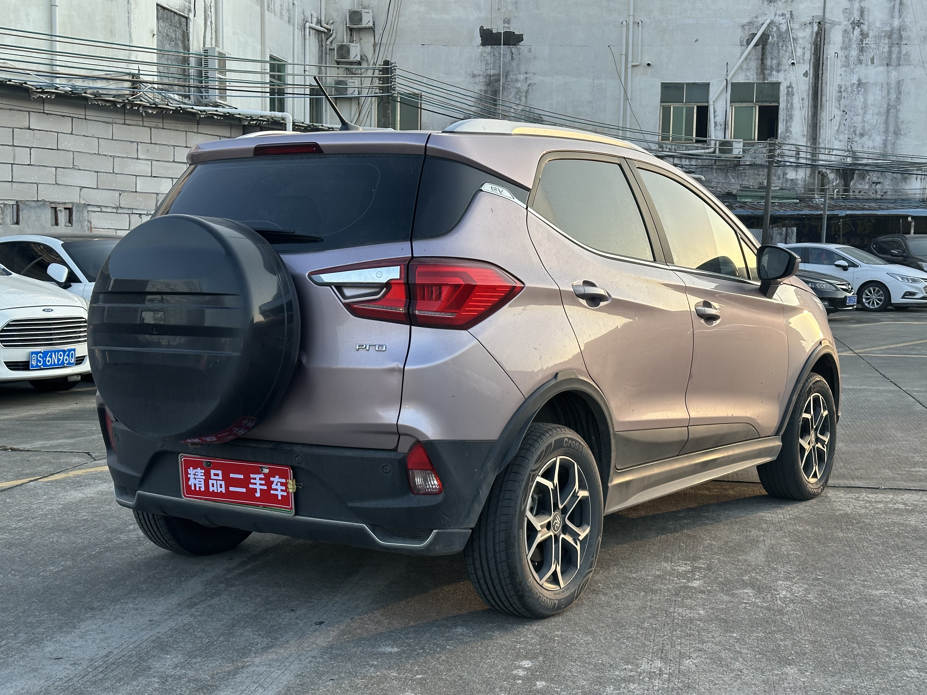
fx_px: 1285
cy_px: 348
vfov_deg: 30.3
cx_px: 464
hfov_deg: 39.7
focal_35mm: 48
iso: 64
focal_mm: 6.86
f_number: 1.78
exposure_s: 1/894
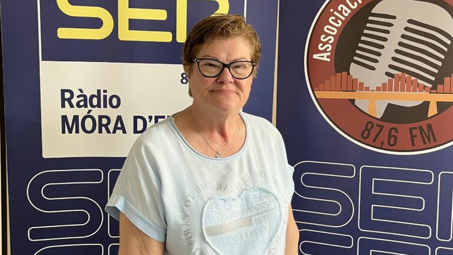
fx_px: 456
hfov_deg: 52.8
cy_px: 112
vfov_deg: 31.2
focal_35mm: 38
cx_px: 226
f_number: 1.6
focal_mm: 5.1
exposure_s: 1/50
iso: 80
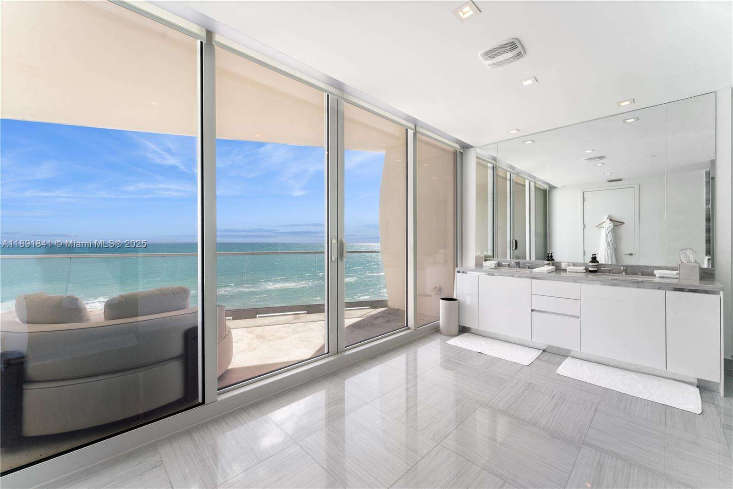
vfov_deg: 81.2
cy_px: 244
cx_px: 366
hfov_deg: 104.3
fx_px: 285
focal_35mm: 14
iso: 200
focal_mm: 14
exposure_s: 1/200
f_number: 9
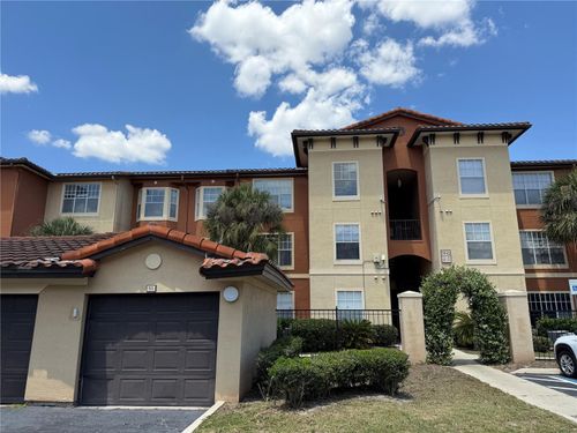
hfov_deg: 71.6
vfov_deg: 56.8
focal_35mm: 24
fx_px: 400
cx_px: 288
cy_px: 216
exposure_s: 1/3584
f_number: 1.78
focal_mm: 6.76
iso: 80
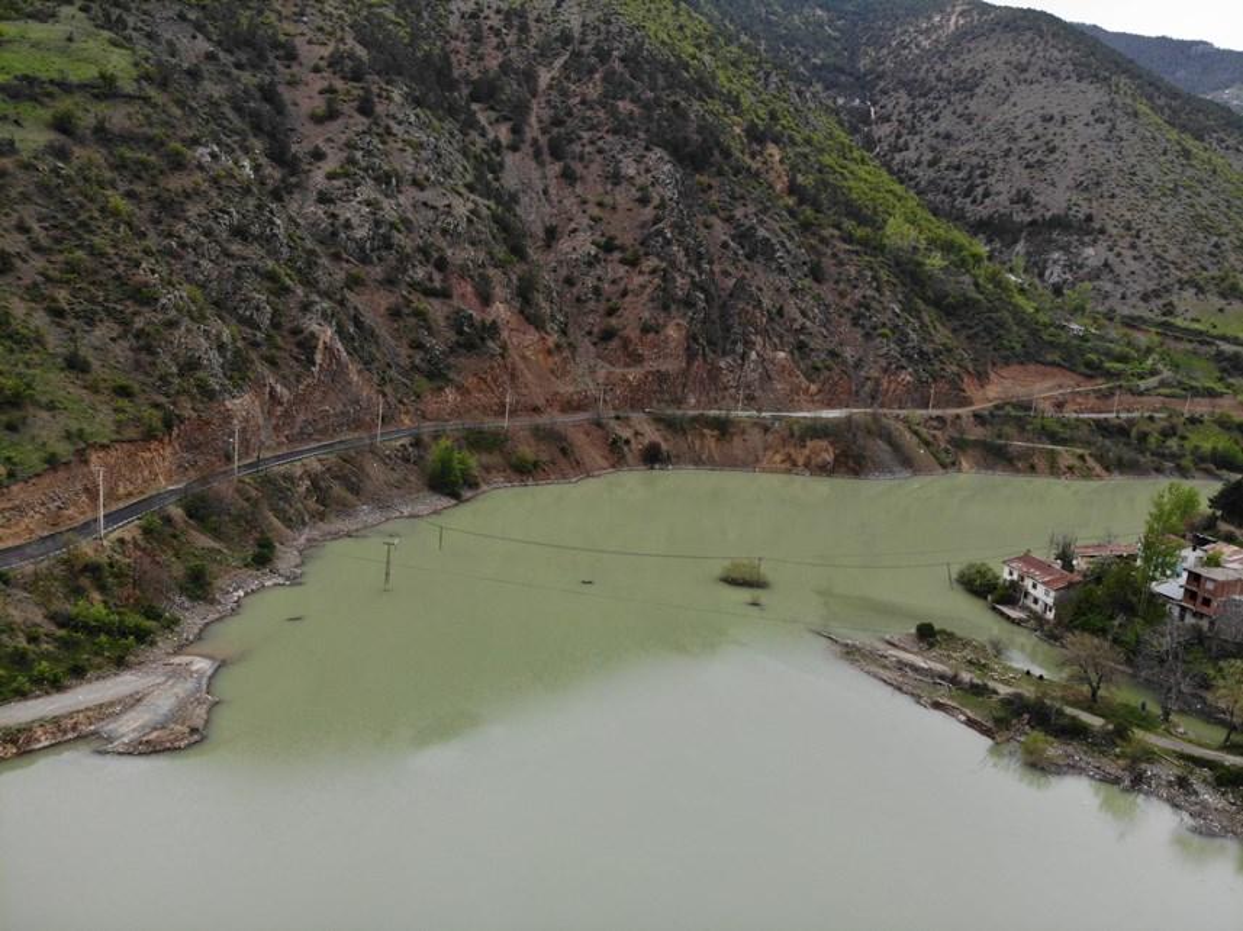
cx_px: 622
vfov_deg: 56.8
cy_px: 466
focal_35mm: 24
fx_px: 861
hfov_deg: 71.6
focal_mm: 4.5
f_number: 2.8
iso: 111
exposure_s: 1/136
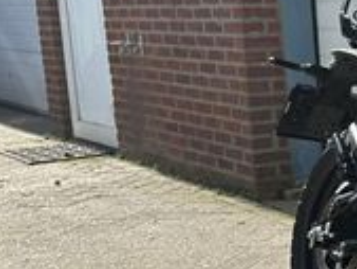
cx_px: 668
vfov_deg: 16.2
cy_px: 172
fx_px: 939
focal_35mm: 91
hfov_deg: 17.1
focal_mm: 6.86
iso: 80
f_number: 1.78
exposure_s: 1/2203
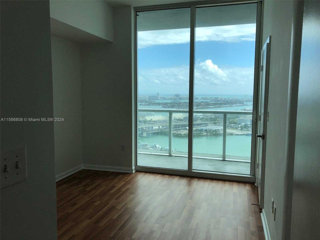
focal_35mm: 28
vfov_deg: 49.7
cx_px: 160
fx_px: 259
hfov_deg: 63.4
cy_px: 120
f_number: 1.8
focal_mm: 4
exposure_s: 1/972
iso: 20
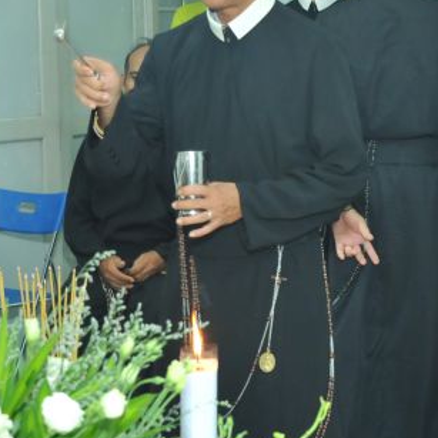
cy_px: 165
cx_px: 291
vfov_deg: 21.9
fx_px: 1131
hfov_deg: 21.8
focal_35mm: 79
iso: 2000
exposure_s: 1/60
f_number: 5
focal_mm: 38
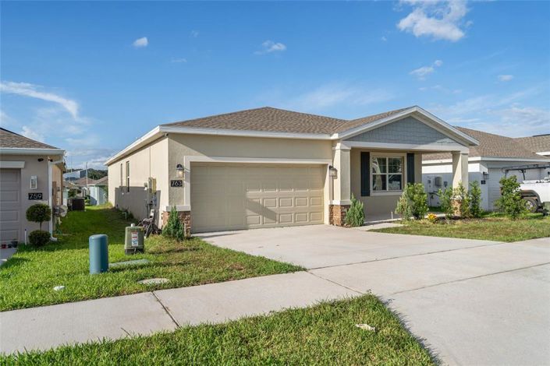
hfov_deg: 71.5
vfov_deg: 51.3
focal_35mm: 25
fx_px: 382
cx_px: 275
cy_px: 183
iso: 80
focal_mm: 25
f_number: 2.8
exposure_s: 1/2000
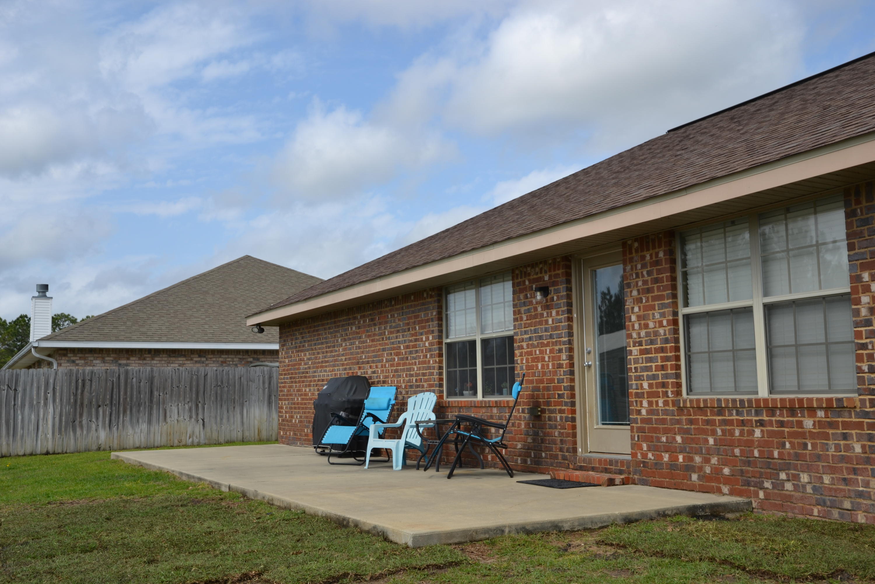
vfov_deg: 35.5
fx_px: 911
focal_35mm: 38
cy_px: 292
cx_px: 438
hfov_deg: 51.3
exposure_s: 1/200
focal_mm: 25
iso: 100
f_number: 10
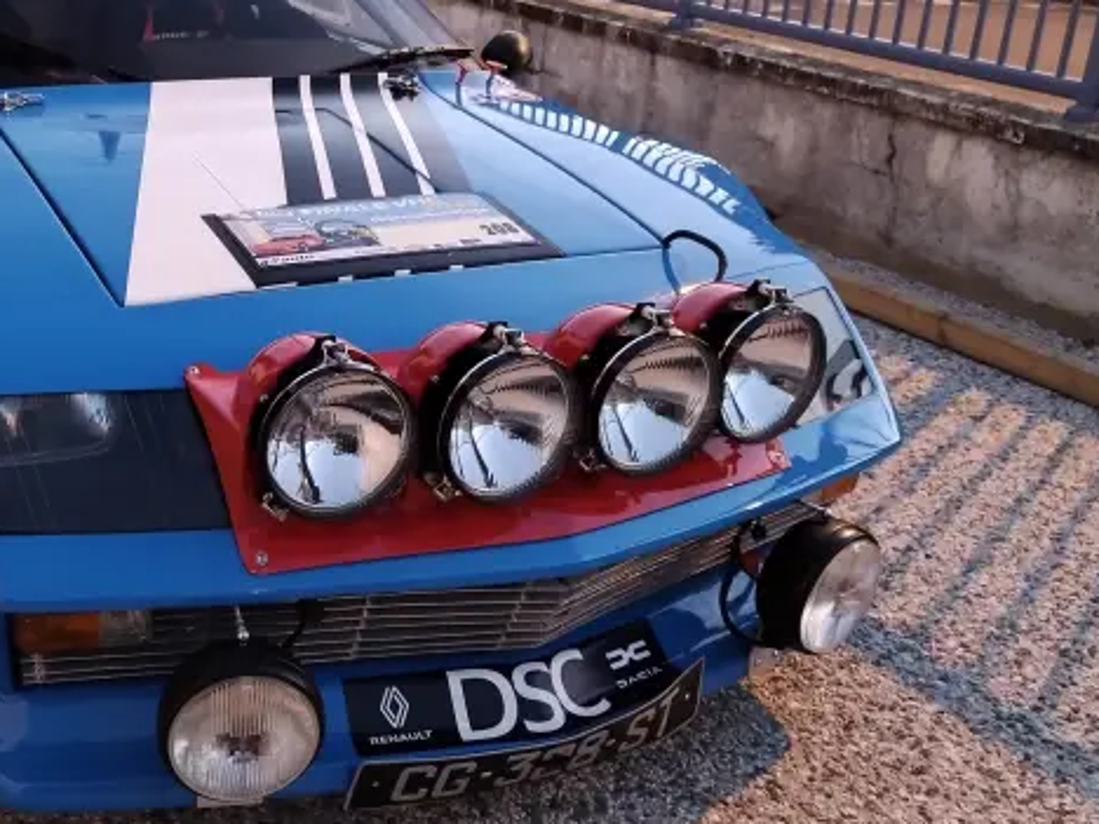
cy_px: 347
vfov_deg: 35.1
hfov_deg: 44.3
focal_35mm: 41
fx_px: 1302
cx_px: 277
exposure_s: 1/20
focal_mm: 5.89
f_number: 1.89
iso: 2300
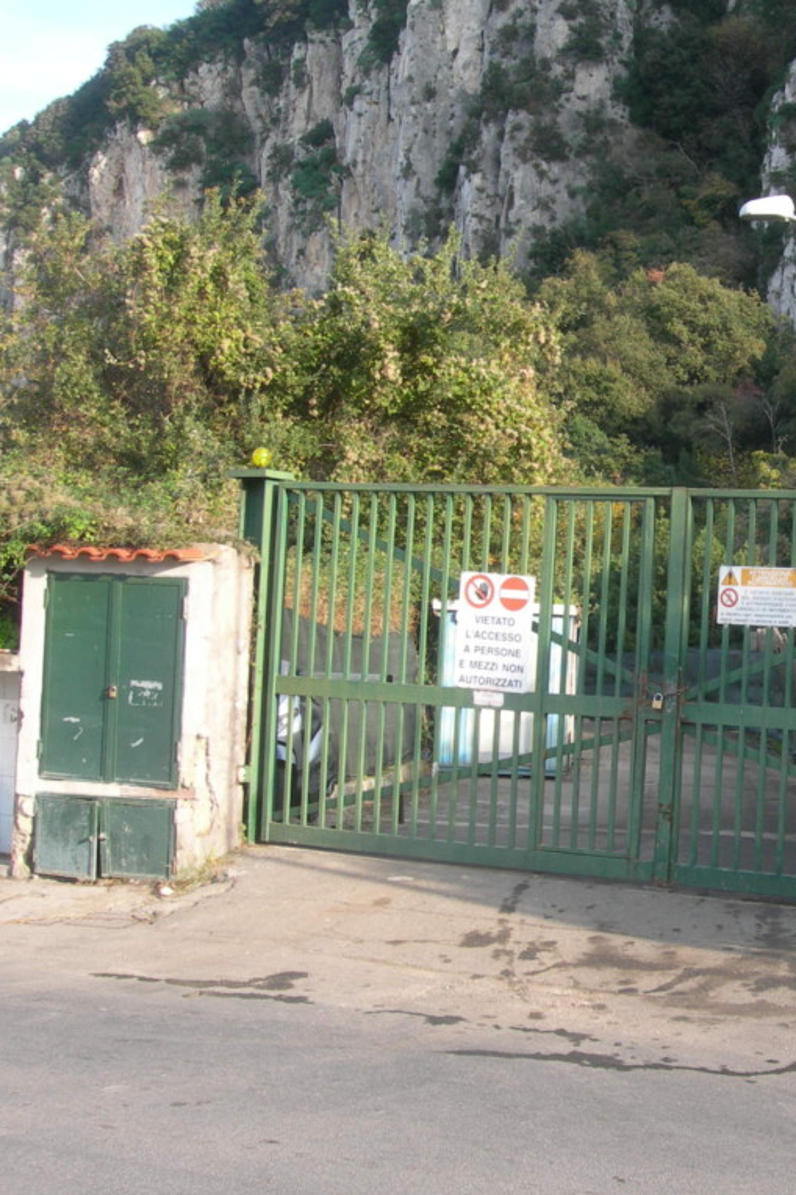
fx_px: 1758
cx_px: 757
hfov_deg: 24.6
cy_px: 598
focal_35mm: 53
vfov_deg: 37.5
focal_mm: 7.8
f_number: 4.8
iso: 50
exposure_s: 1/107
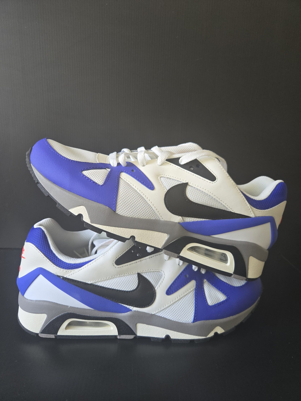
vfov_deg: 73.9
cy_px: 200
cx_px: 150
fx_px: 267
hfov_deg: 58.9
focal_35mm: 23
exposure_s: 1/120
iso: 250
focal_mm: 5.4
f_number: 1.8
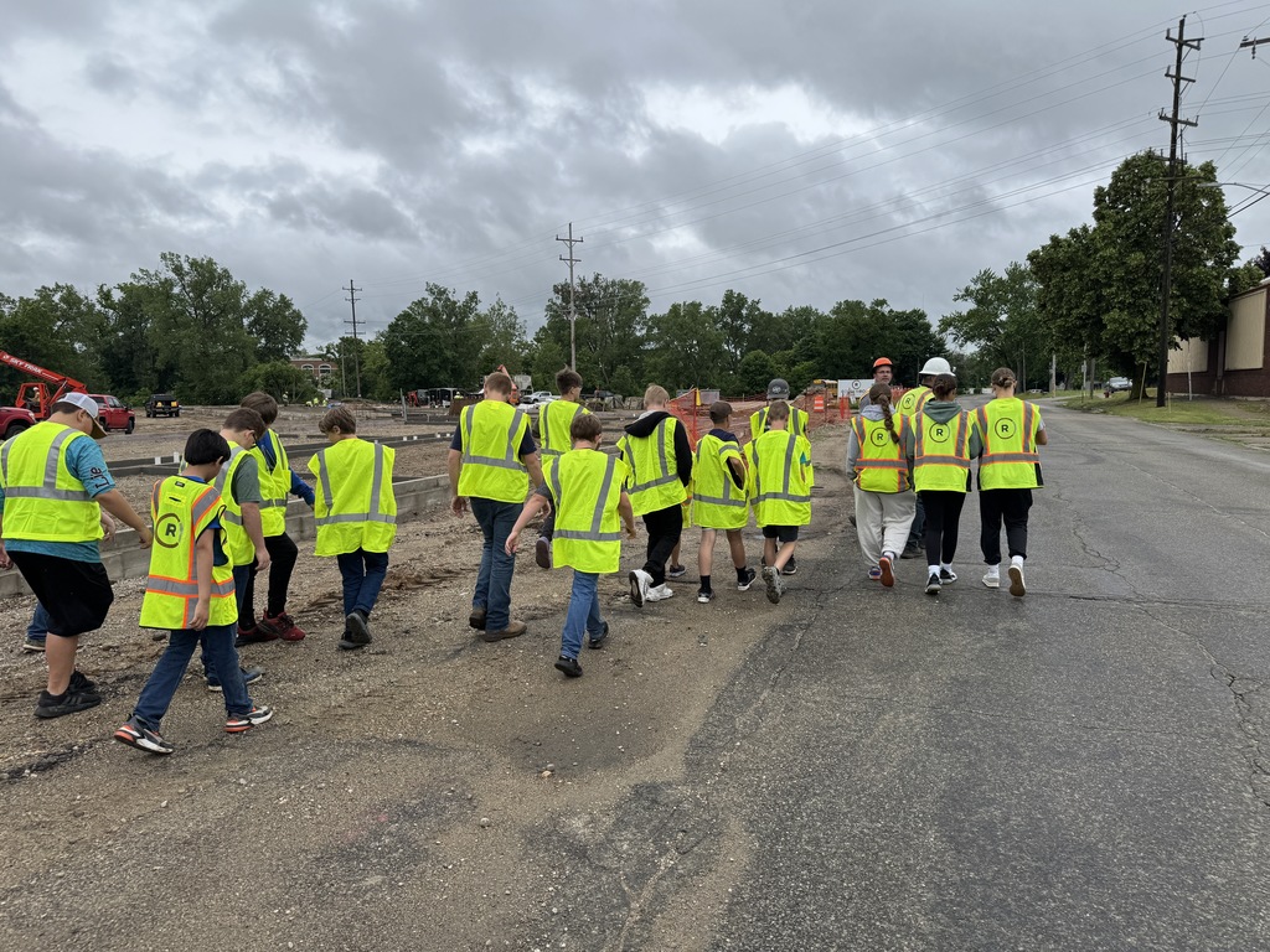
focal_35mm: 24
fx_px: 881
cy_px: 476
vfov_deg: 56.8
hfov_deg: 71.6
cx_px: 635
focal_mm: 6.76
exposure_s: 1/3413
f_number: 1.78
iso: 80
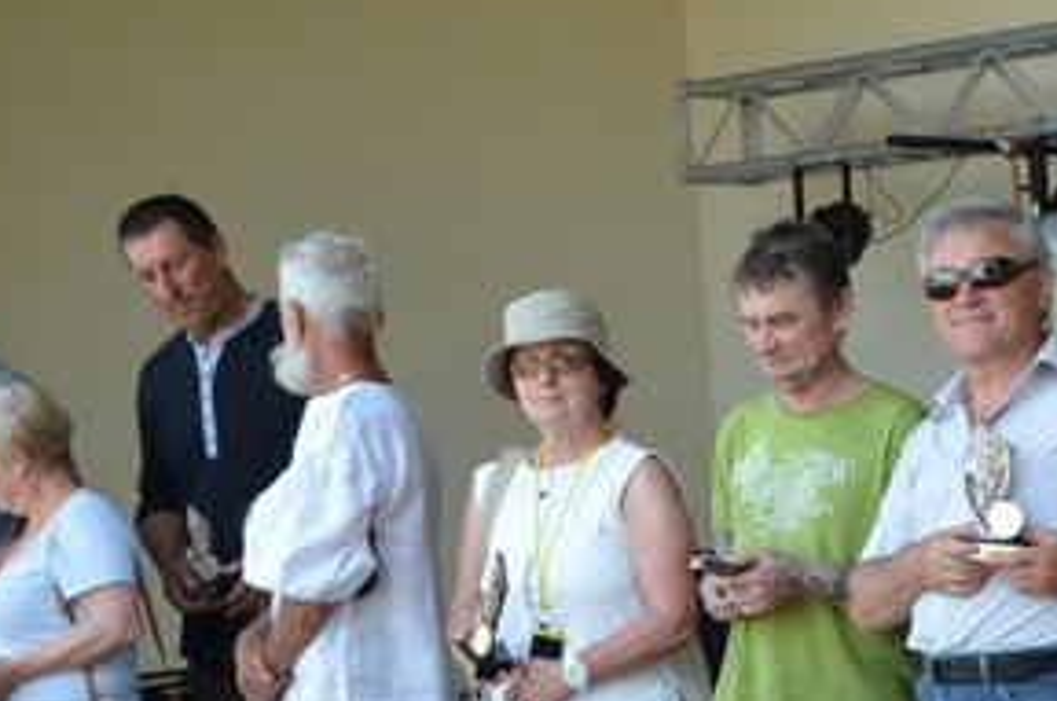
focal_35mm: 96
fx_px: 2814
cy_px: 705
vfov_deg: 14.0
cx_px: 1079
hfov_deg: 20.5
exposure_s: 1/250
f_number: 8
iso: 800
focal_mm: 26
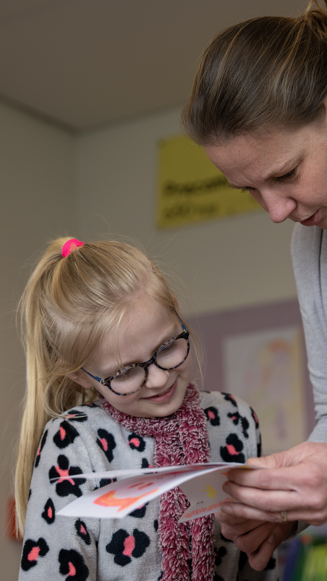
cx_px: 275
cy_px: 289
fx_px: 1218
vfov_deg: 26.9
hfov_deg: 15.2
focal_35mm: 79
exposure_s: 1/500
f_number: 2.8
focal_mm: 50
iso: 400
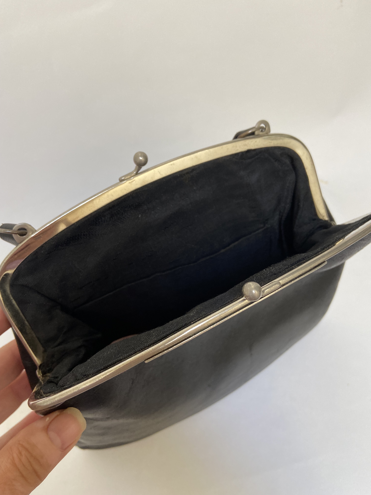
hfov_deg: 53.1
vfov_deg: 67.3
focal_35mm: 26
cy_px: 248
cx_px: 186
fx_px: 372
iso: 125
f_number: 1.8
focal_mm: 4.25
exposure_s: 1/100
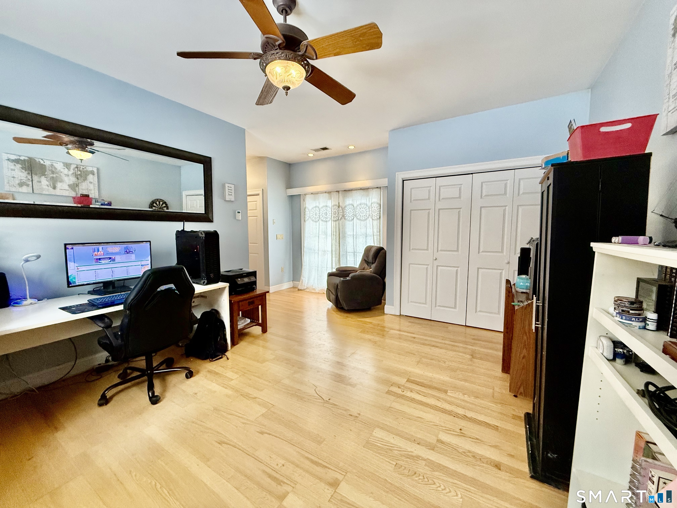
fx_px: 274
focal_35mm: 14
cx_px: 338
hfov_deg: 102.1
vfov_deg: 85.7
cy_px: 254
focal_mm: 2.22
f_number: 2.2
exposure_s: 1/120
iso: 400
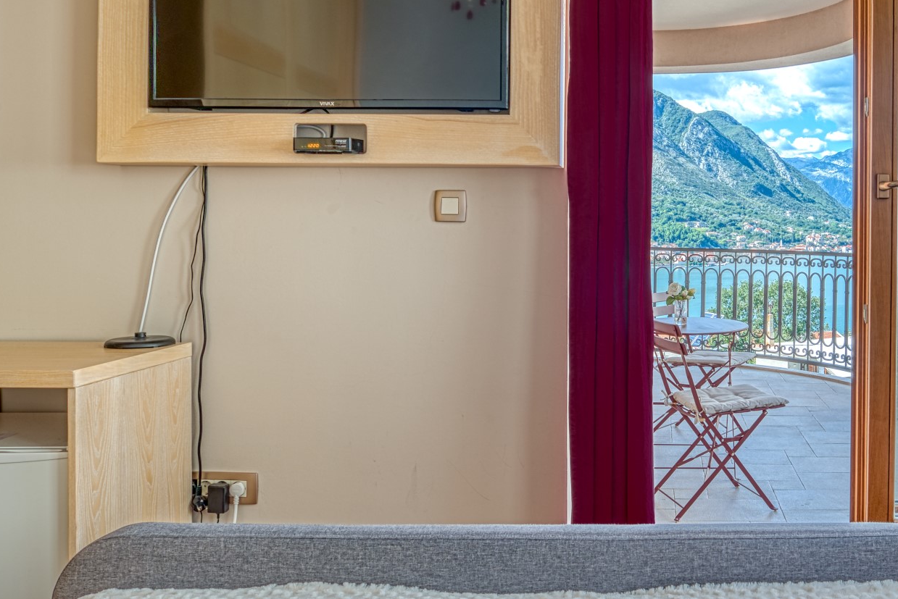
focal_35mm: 37
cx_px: 670
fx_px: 923
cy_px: 228
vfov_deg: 35.8
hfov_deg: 49.8
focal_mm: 18
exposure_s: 1/8
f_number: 11
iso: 100
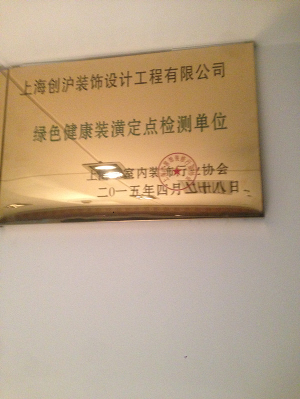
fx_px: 381
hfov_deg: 42.9
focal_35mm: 33
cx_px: 150
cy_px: 200
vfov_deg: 55.4
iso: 400
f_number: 2.4
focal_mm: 4.12
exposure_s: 1/15
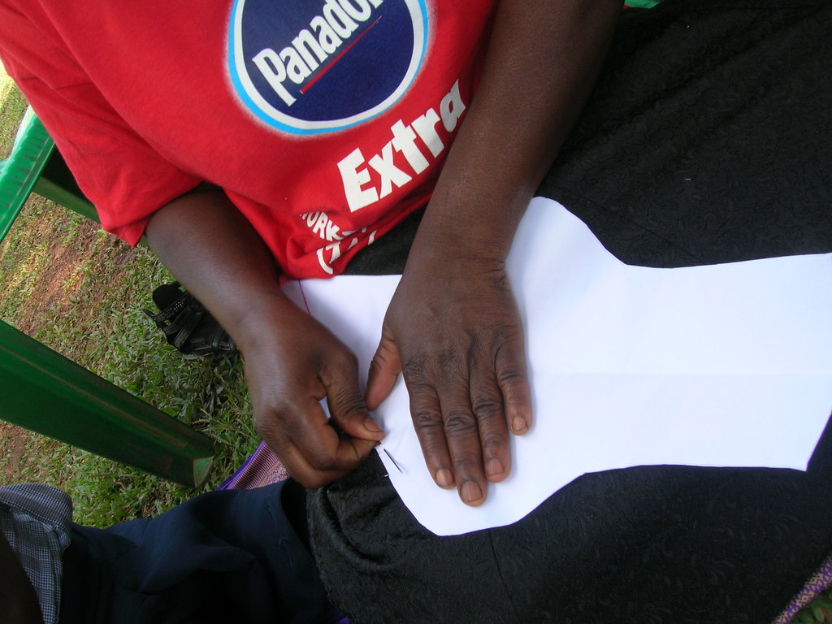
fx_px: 817
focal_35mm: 34
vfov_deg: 41.8
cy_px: 312
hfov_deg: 54.0
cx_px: 416
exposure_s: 1/35.8
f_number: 4.9
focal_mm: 5.7
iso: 50
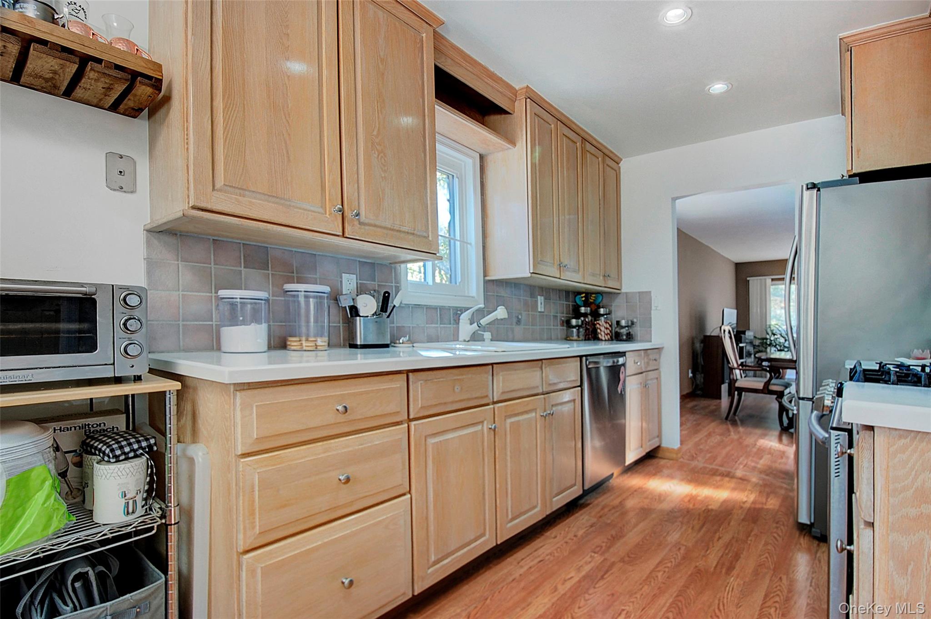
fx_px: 388
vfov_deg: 77.2
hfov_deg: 100.4
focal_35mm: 15
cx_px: 466
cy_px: 310
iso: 200
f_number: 14
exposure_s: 1/5
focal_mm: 10
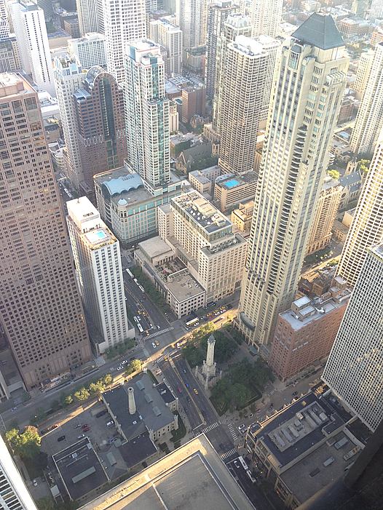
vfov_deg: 55.3
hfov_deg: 43.0
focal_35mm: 33
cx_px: 192
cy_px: 255
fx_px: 487
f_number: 2.4
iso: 64
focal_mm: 4.13
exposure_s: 1/20
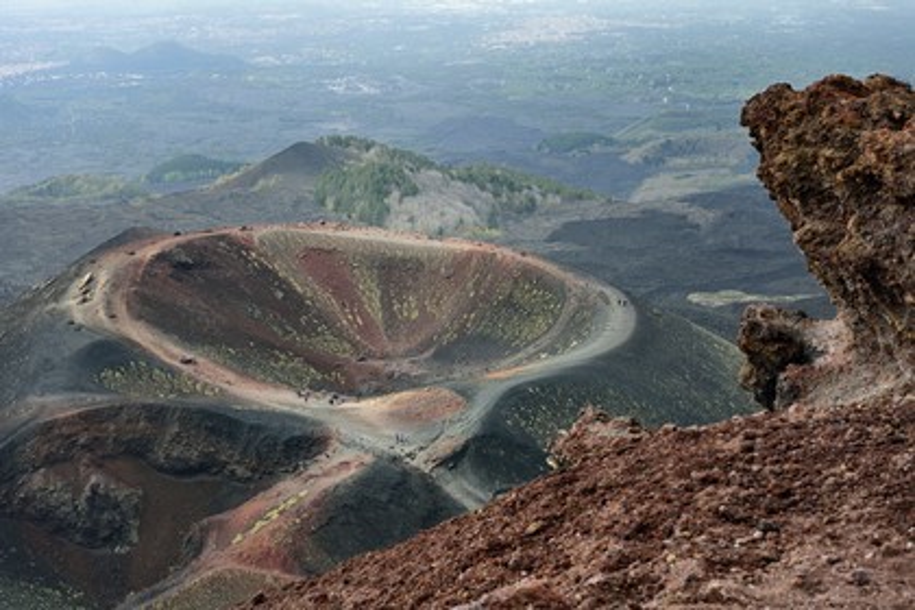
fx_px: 1576
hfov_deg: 32.4
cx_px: 458
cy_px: 305
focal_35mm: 62
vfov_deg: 21.9
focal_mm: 62
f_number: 8
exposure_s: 1/400
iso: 800
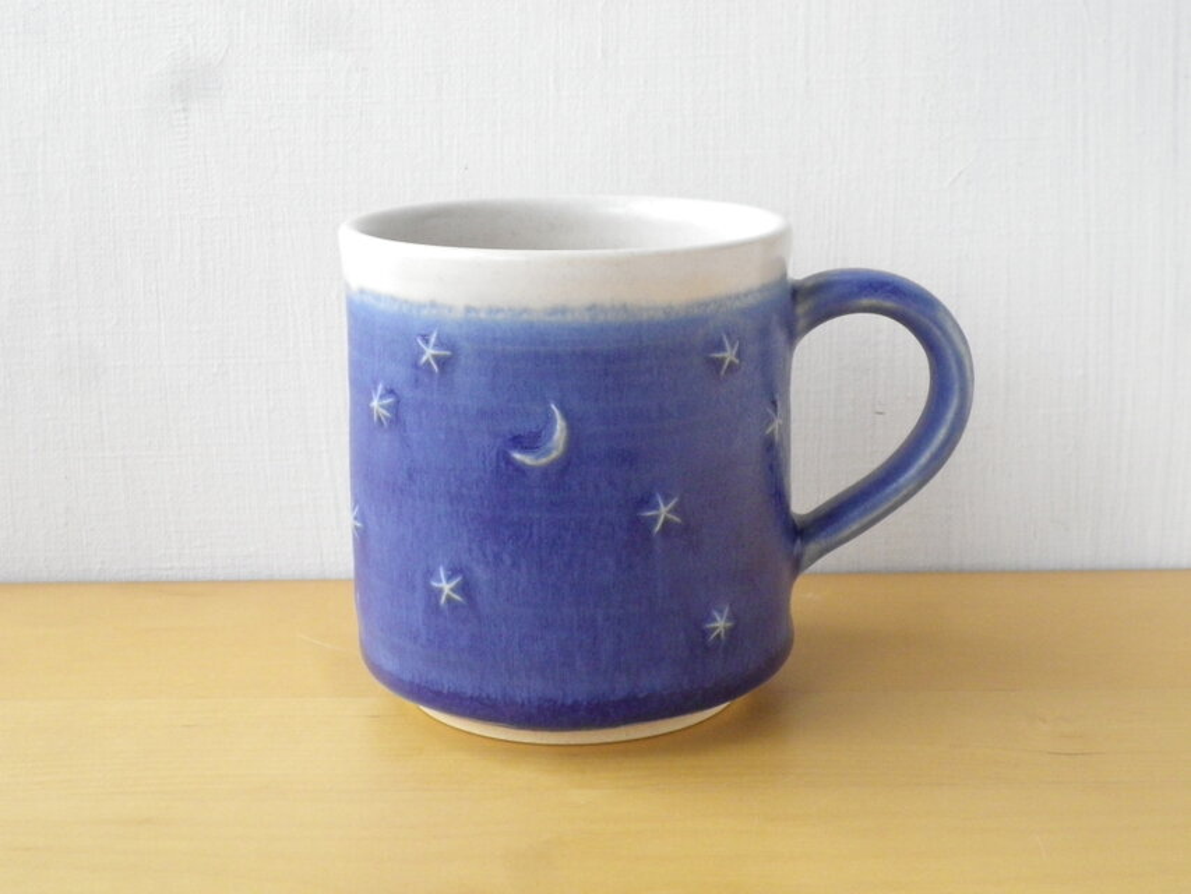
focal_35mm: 58
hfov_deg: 33.2
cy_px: 447
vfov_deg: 25.2
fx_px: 1996
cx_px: 596
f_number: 5.3
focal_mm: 10.56
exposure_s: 1/125
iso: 640
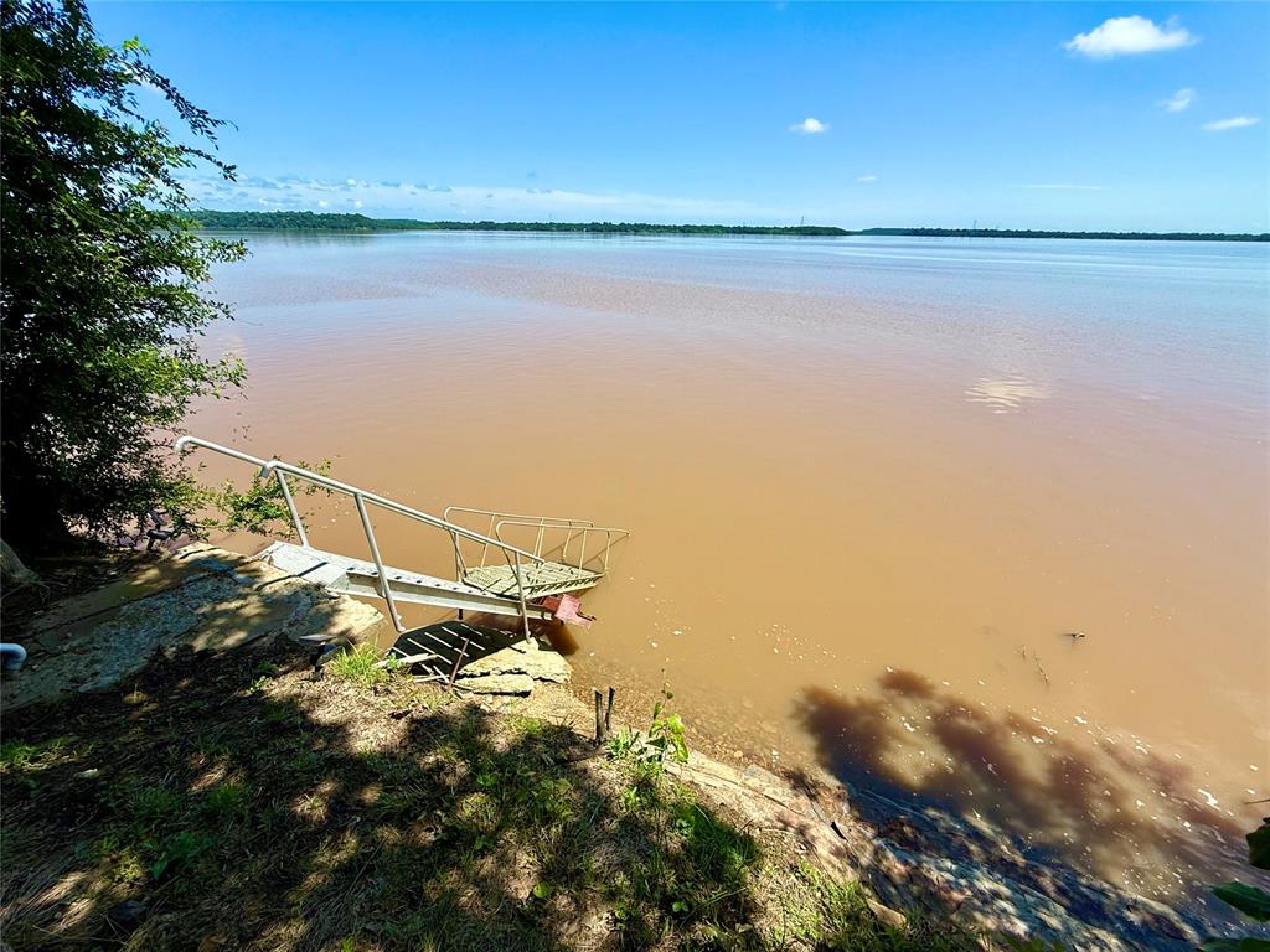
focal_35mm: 14
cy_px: 476
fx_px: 514
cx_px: 635
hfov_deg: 102.1
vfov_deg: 85.7
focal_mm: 2.22
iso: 50
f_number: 2.2
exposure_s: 1/2024
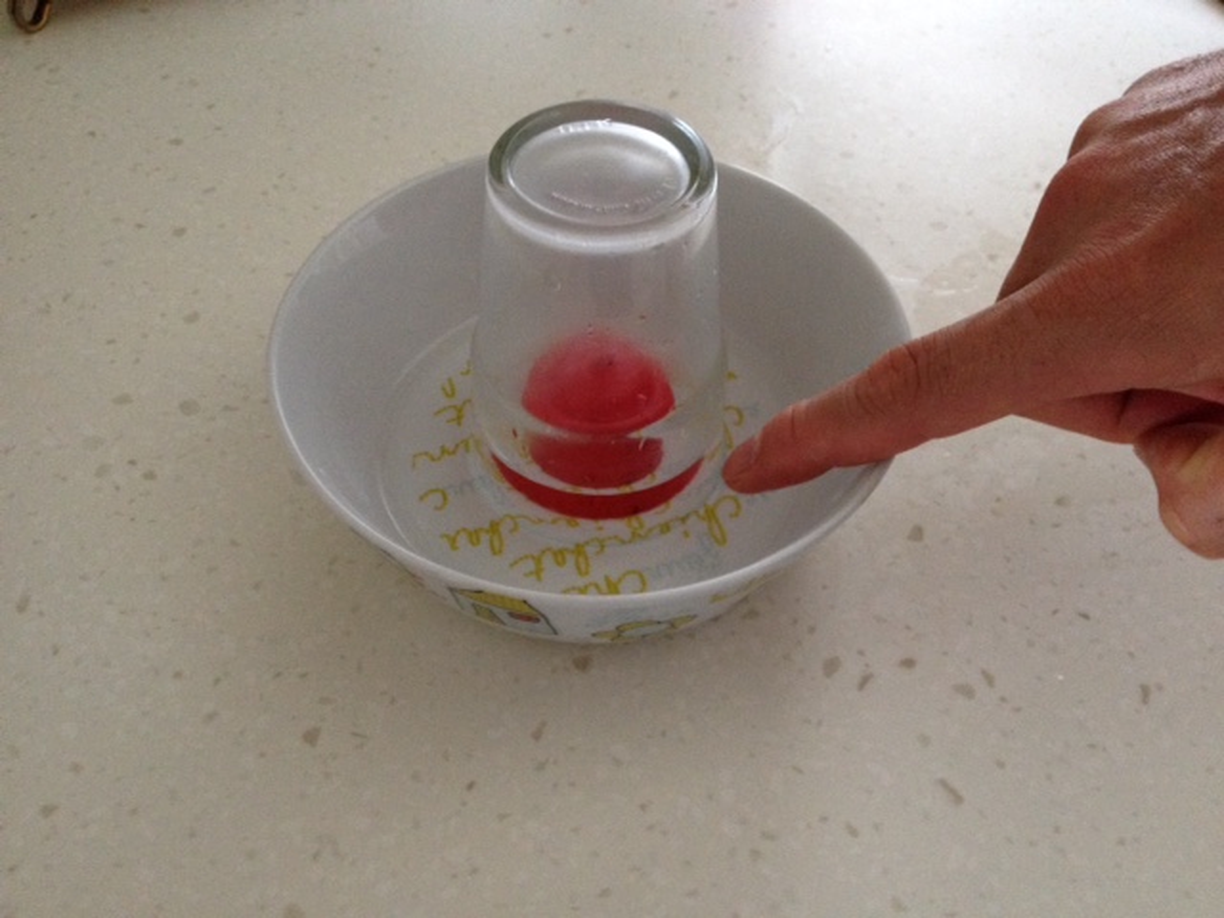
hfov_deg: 52.6
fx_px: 1238
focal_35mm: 35
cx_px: 612
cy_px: 459
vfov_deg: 40.7
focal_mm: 4.28
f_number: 2.4
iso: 250
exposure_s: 1/20
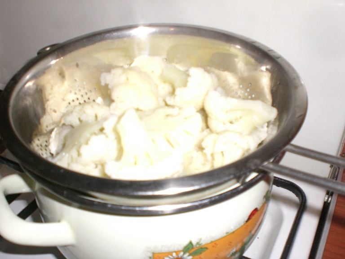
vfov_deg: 37.7
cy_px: 130
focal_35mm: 38
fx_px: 379
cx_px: 172
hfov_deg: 49.0
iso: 200
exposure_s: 1/60
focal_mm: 6.3
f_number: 3.1
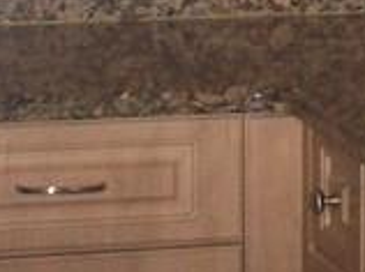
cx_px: 397
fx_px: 2464
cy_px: -267
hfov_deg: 8.4
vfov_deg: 6.2
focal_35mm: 234
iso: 140
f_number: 4.5
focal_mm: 6
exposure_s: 1/60
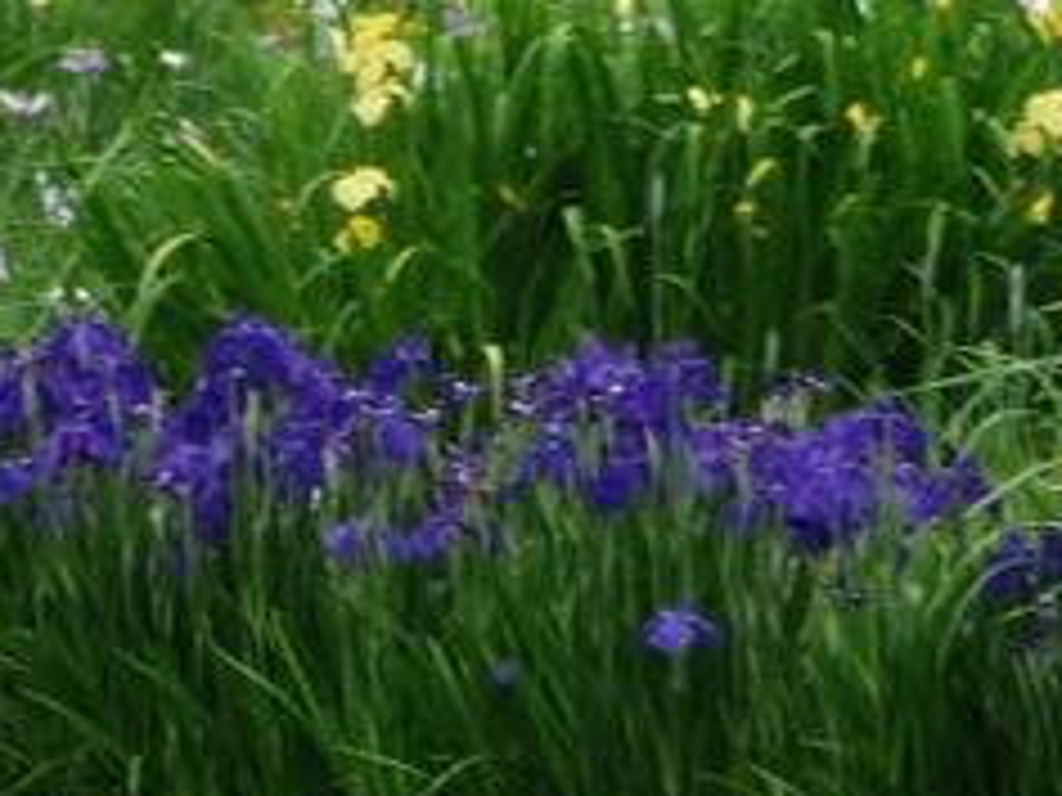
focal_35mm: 615
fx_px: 18868
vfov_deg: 2.4
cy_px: 792
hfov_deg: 3.2
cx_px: -904
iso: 100
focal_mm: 25.6
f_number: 2.8
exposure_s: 1/125
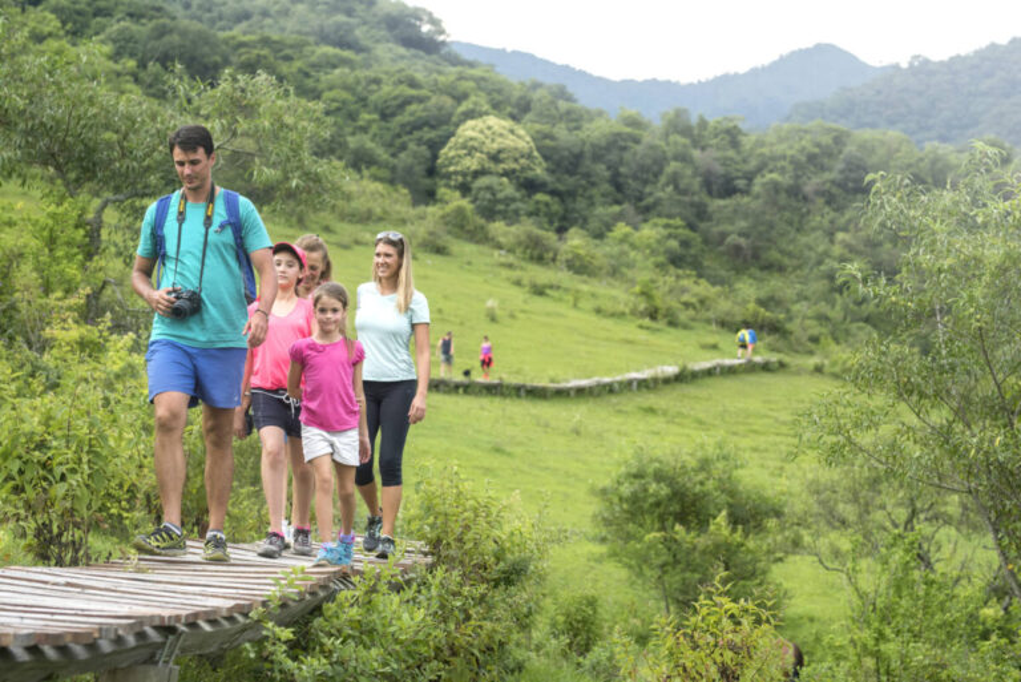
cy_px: 341
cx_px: 510
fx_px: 2412
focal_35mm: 85
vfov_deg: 16.1
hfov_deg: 23.9
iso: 1000
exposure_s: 1/640
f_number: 5
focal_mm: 85
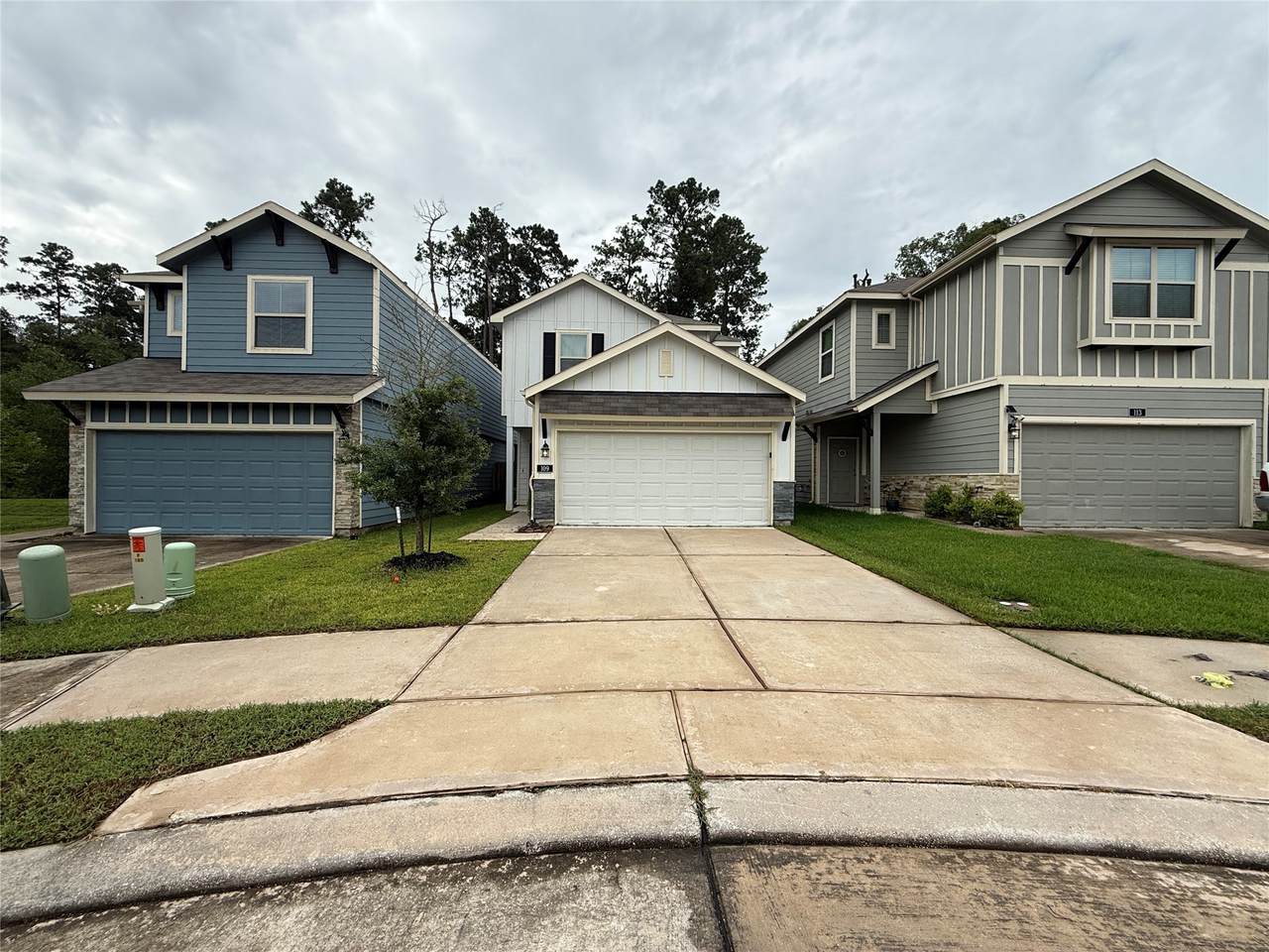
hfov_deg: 102.1
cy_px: 476
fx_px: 513
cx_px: 634
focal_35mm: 14
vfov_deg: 85.7
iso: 50
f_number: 2.2
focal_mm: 2.22
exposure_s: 1/1235
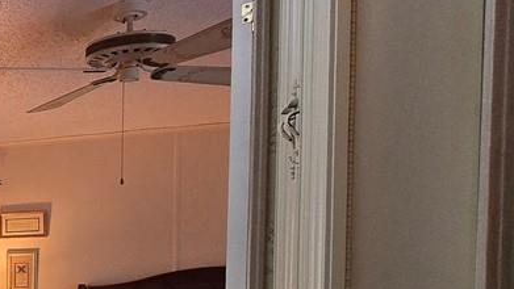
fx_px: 791
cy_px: 335
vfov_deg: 19.6
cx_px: -327
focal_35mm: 58
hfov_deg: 24.3
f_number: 2.2
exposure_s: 1/60
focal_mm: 2.2
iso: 125
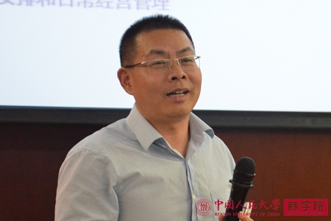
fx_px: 855
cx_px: 166
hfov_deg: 21.9
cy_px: 110
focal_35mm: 93
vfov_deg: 14.7
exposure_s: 1/50
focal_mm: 62
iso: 4000
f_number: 5.3
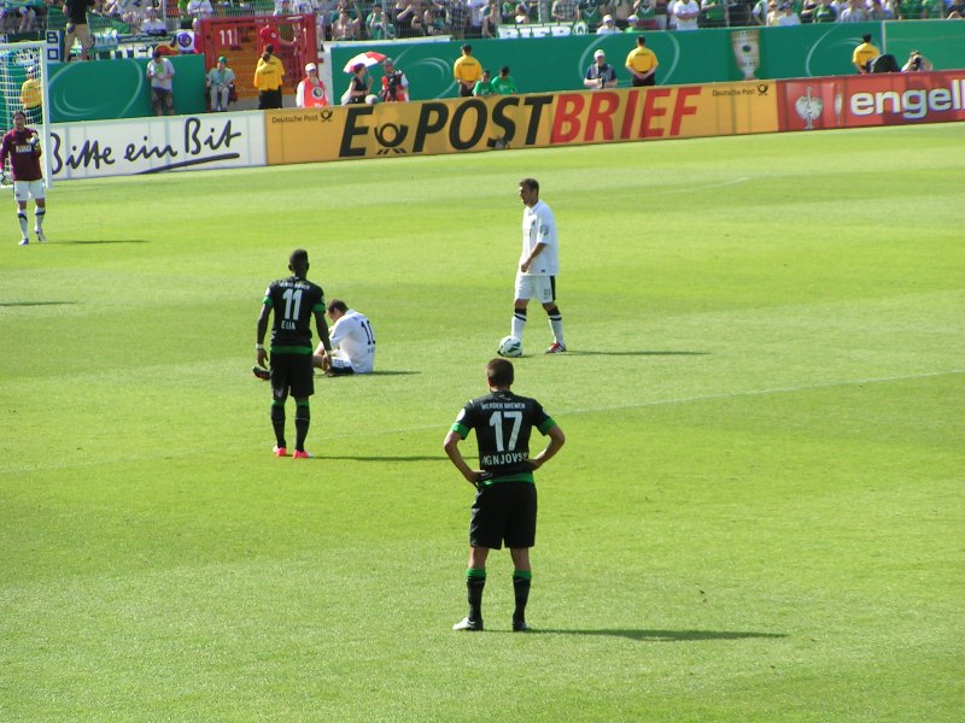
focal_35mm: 247
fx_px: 6886
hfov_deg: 8.0
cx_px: 482
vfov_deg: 6.0
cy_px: 362
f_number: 4.5
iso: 50
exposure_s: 1/400
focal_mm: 37.8
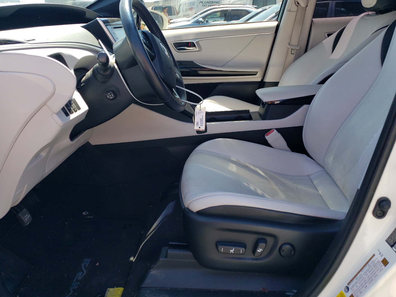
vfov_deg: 48.2
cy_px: 142
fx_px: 332
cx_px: 192
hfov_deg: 61.6
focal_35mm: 29
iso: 50
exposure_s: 1/667
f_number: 1.5
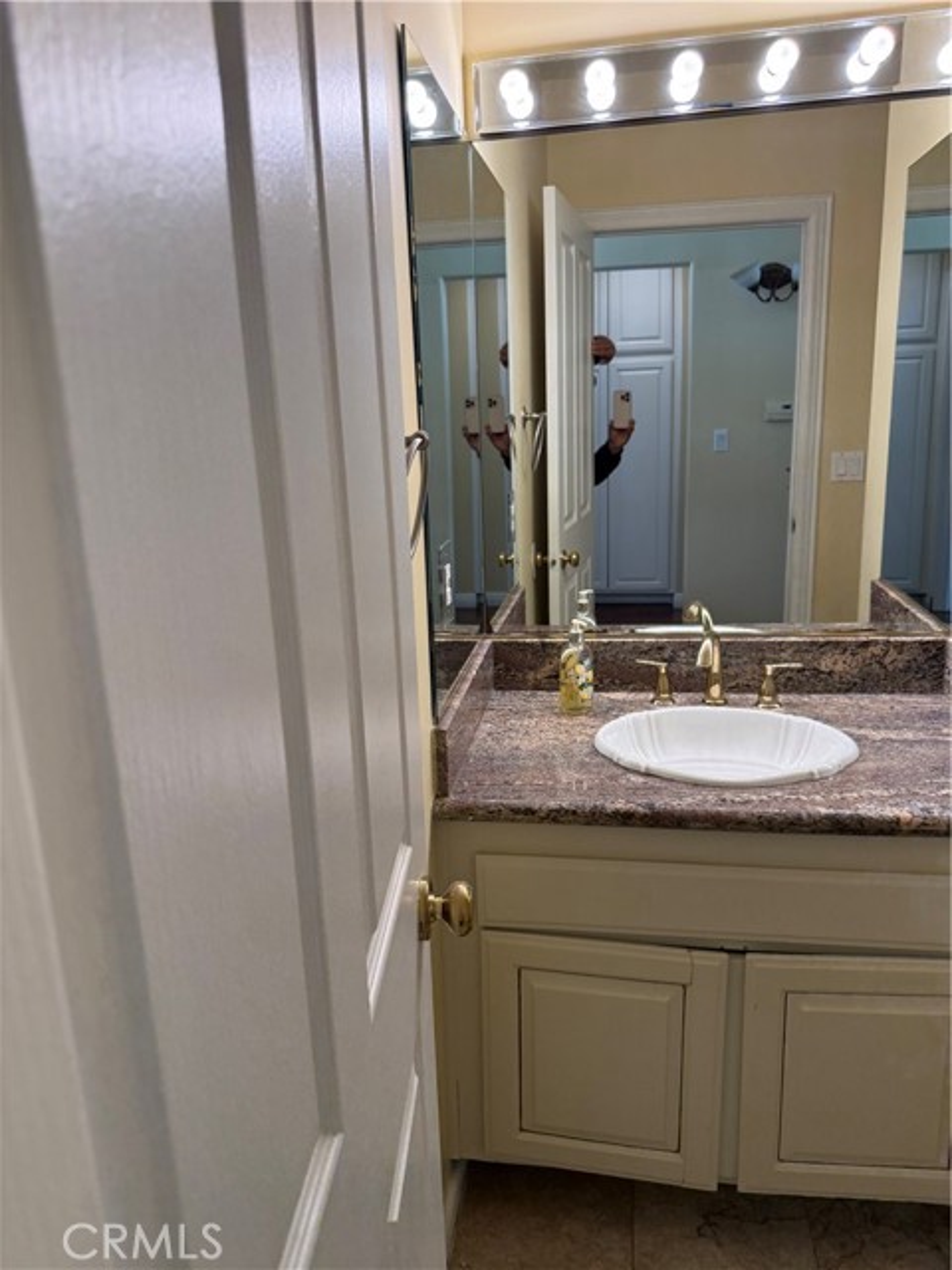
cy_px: 635
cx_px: 476
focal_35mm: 24
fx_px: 880
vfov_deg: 71.6
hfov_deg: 56.8
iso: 160
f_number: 1.78
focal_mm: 6.76
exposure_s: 1/163
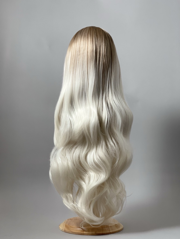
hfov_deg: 22.9
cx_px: 90
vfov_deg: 30.3
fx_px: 444
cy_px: 120
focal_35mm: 64
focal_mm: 7.5
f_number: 2.2
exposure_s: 1/121
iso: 64
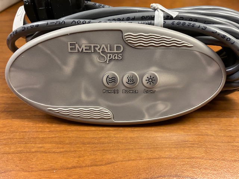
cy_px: 90
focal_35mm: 26
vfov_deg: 53.1
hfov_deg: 67.3
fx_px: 180
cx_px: 120
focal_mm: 4.25
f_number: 1.8
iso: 250
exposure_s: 1/60
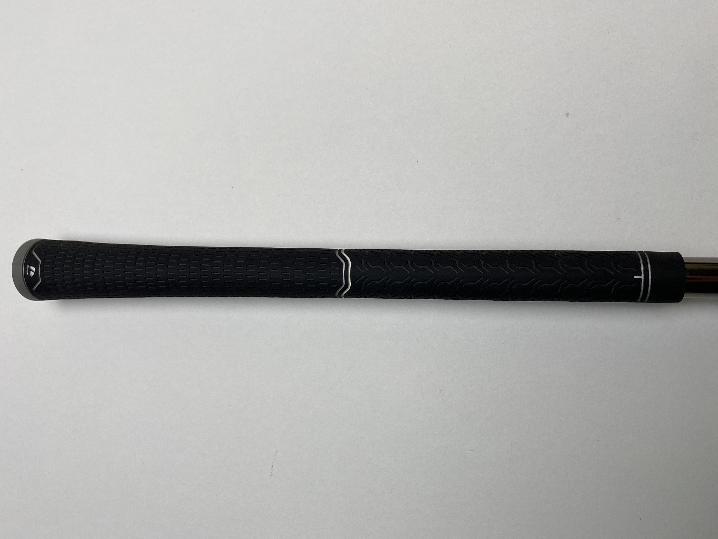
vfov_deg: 53.1
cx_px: 359
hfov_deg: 67.3
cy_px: 270
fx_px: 539
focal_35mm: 26
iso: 32
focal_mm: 4.25
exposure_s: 1/485
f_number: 1.8
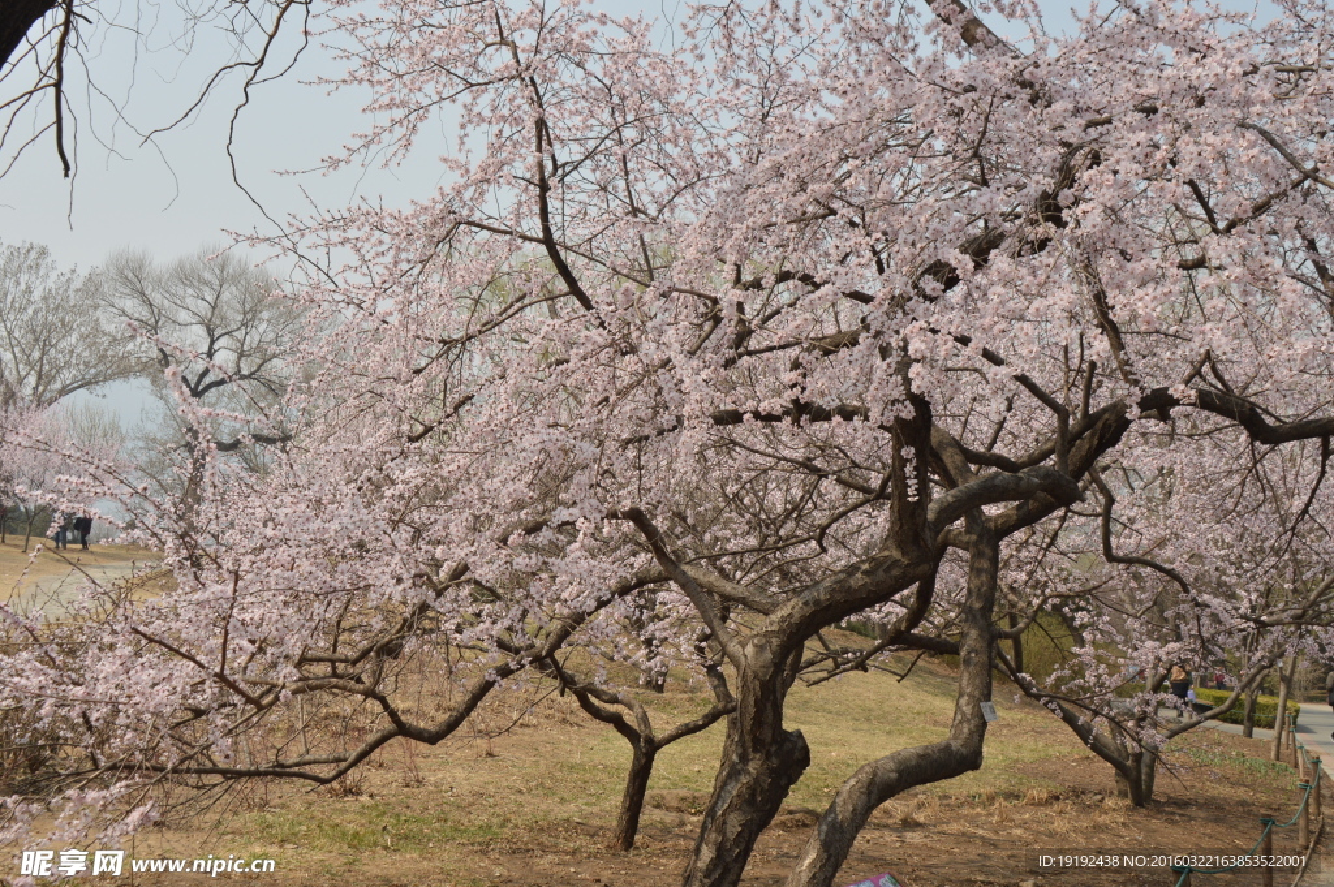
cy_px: 444
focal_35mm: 40
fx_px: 1500
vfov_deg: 33.0
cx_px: 667
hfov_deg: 48.0
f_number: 9
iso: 200
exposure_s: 1/320
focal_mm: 27
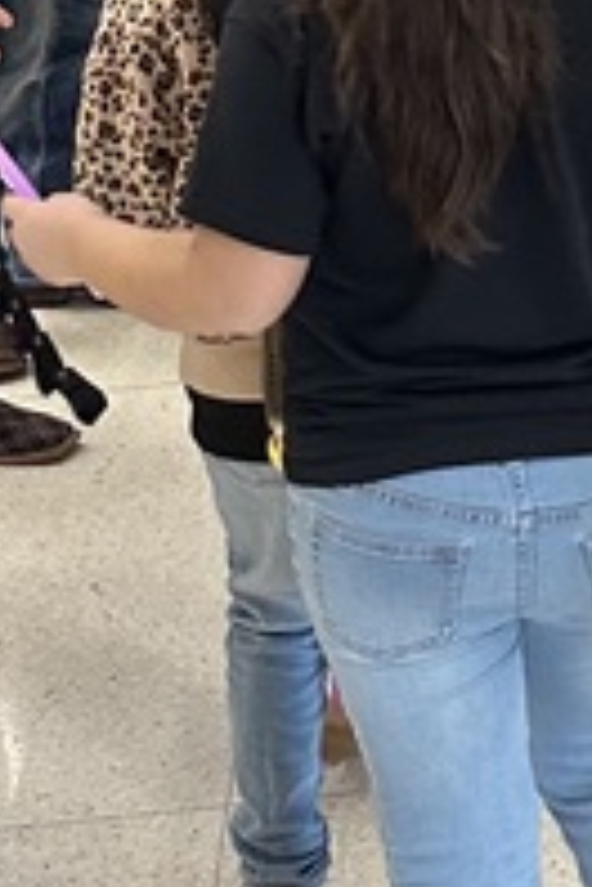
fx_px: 3182
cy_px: 45
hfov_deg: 10.5
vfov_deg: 15.6
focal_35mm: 129
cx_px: 628
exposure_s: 1/60
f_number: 1.78
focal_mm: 6.86
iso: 250
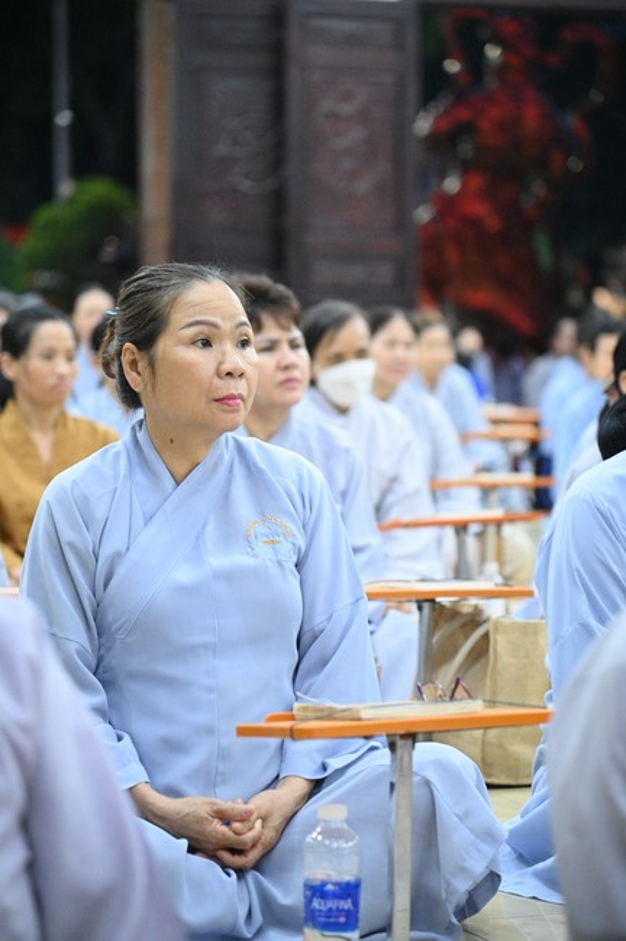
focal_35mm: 120
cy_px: 470
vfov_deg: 17.1
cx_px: 313
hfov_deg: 11.4
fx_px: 3136
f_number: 4
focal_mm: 120
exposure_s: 1/160
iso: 12800
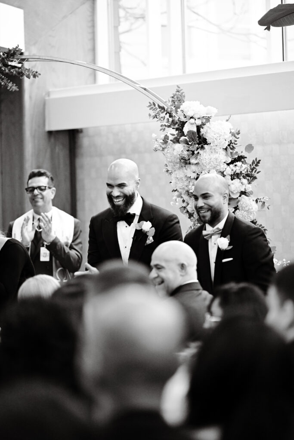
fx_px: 1959
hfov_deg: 8.6
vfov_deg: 12.8
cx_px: 147
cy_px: 220
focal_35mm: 160
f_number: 2.8
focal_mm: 160
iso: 3200
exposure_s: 1/250
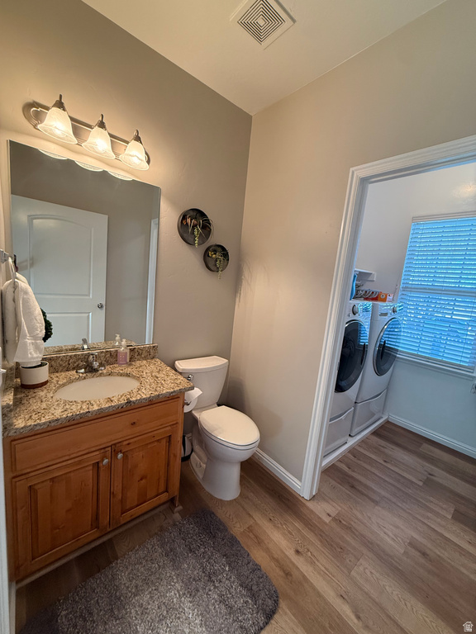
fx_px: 257
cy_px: 317
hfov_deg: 85.7
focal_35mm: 14
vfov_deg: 102.1
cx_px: 238
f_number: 2.2
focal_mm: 2.22
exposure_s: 1/120
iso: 320
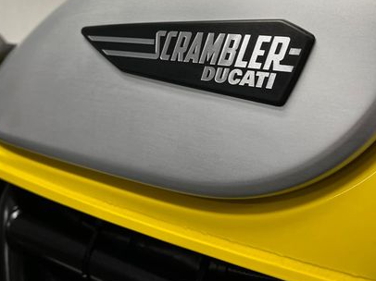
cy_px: 65
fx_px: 445
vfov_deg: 34.2
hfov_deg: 45.7
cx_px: 216
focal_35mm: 41
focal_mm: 5.1
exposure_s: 1/100
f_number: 1.6
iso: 80
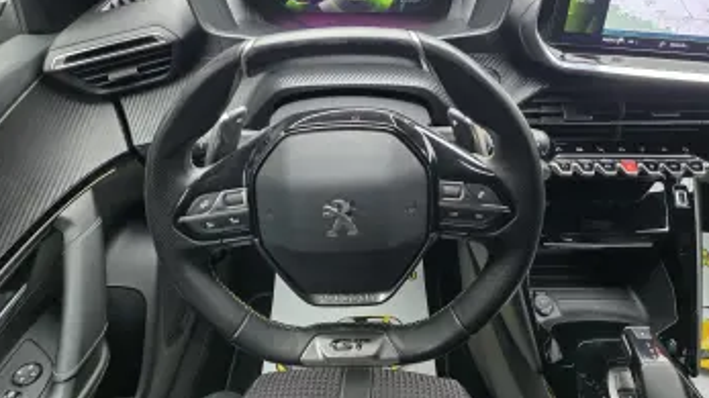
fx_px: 489
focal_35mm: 26
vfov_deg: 43.6
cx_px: 356
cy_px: 125
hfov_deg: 71.9
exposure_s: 1/100
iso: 160
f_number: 1.7
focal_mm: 6.25
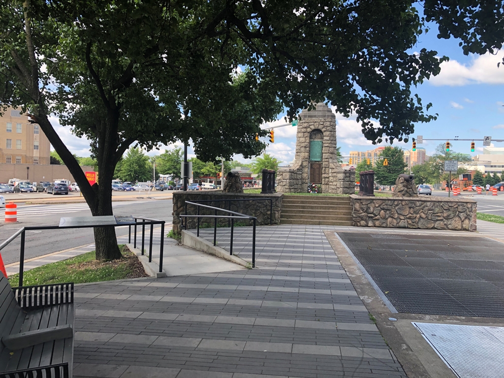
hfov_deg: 63.4
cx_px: 252
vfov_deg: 49.7
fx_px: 408
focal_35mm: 28
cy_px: 189
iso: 20
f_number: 1.8
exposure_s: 1/476
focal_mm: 3.99
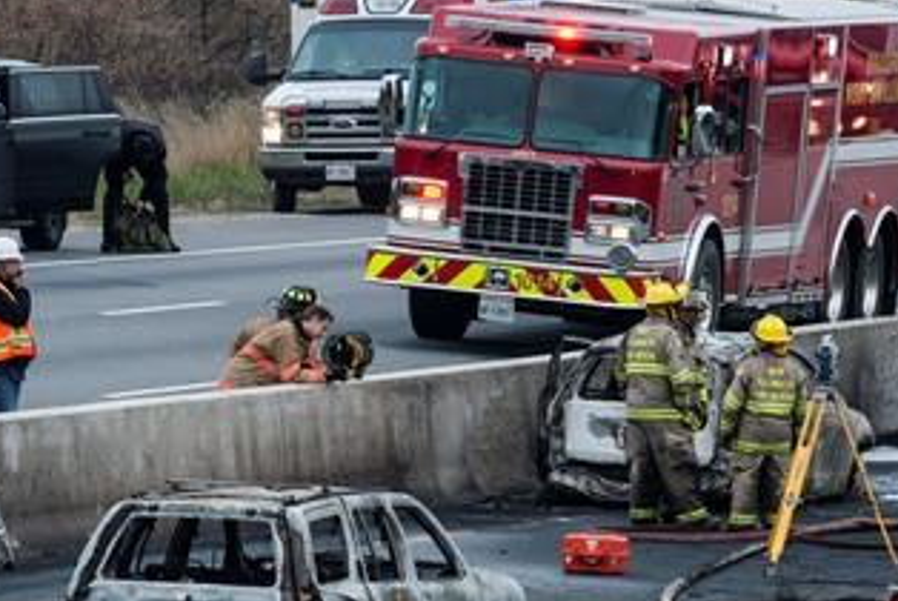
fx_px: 20648
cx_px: 432
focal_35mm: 827
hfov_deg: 2.5
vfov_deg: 1.7
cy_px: 590
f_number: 13
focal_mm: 400
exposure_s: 1/400
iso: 1600
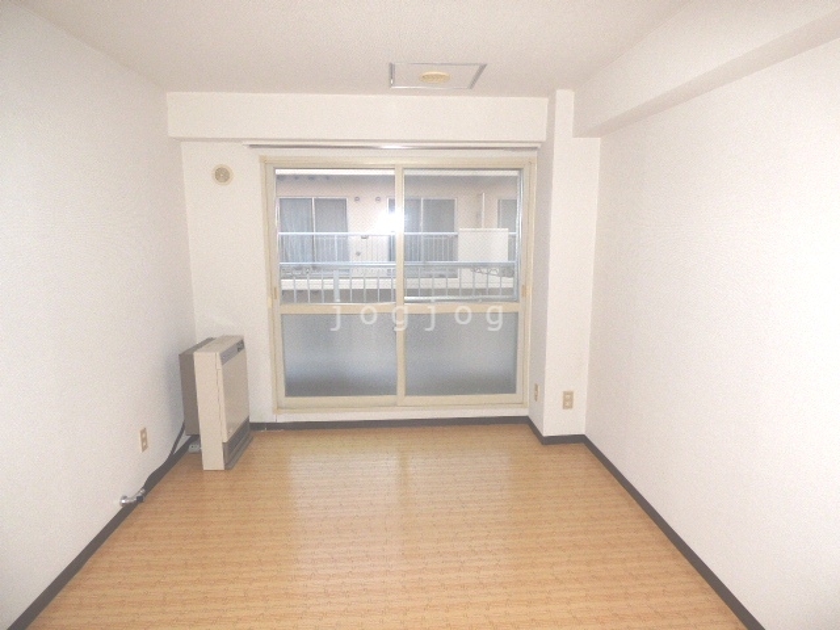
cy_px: 315
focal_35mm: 20
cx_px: 420
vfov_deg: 66.0
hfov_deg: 81.7
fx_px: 485
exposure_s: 1/60
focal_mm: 3.58
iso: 200
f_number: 2.8
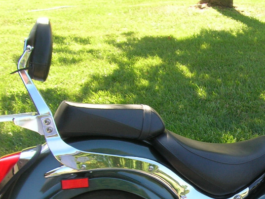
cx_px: 265
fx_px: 620
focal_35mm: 81
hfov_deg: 23.1
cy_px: 207
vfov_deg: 17.7
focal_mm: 5.7
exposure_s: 1/41.3
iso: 50
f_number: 4.9
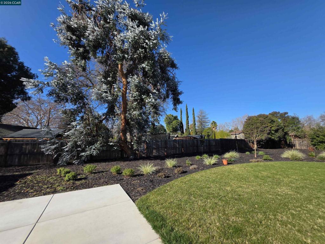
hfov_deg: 106.2
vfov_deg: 89.9
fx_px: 122
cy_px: 122
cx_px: 162
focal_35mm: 13
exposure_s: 1/1619
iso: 40
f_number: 1.9
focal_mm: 2.2
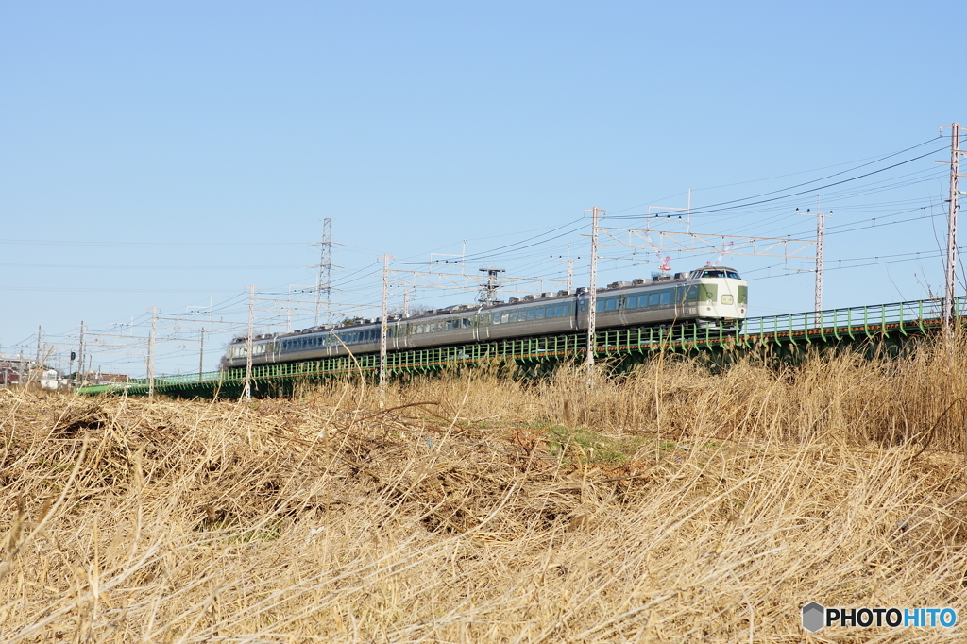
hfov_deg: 19.5
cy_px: 322
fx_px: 2819
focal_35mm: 105
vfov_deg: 13.0
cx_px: 484
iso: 100
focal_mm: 70
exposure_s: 1/500
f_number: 7.1
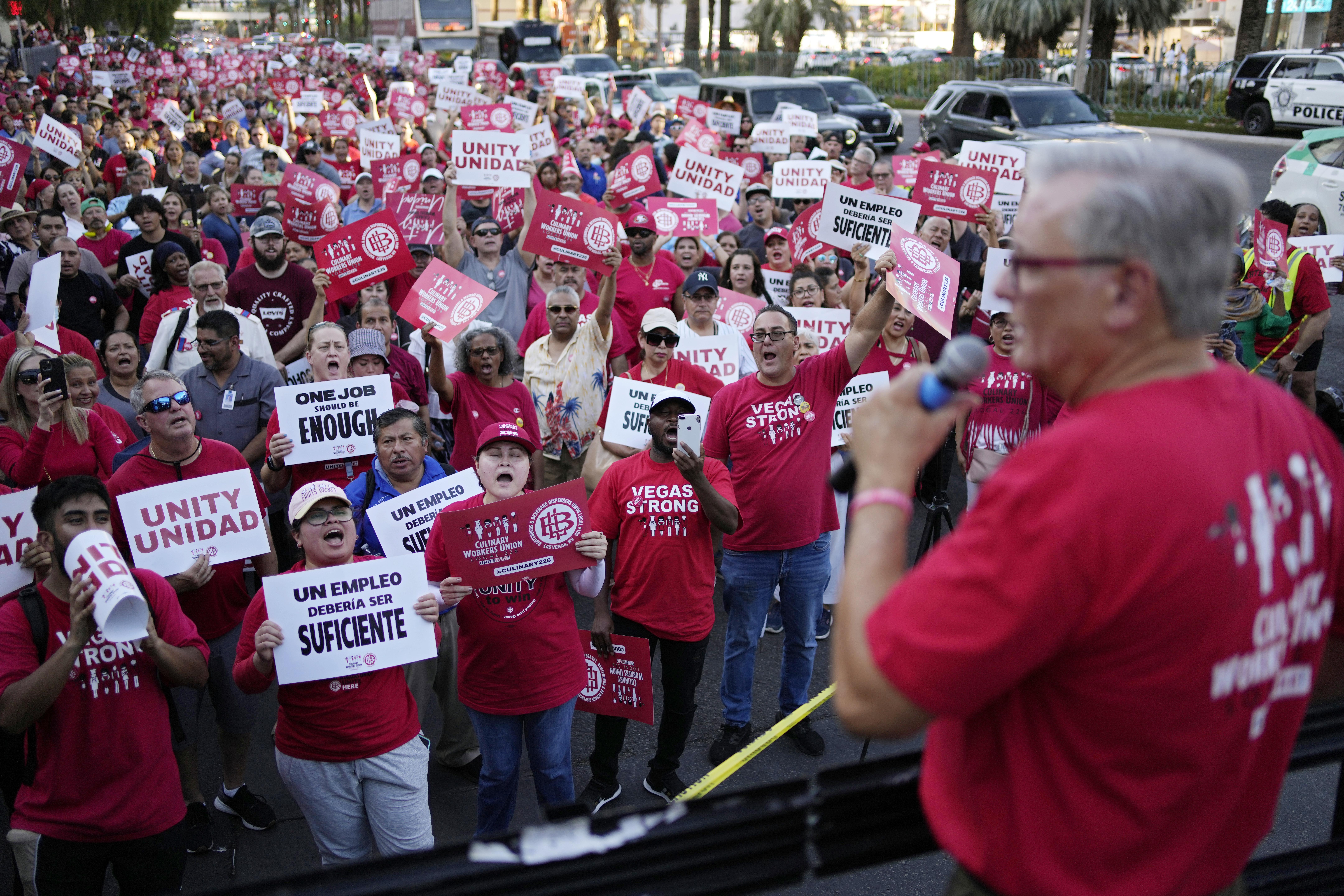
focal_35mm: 35
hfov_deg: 54.4
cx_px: 672
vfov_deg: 37.9
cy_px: 448
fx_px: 1307
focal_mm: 35
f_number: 2
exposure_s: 1/2000
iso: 400
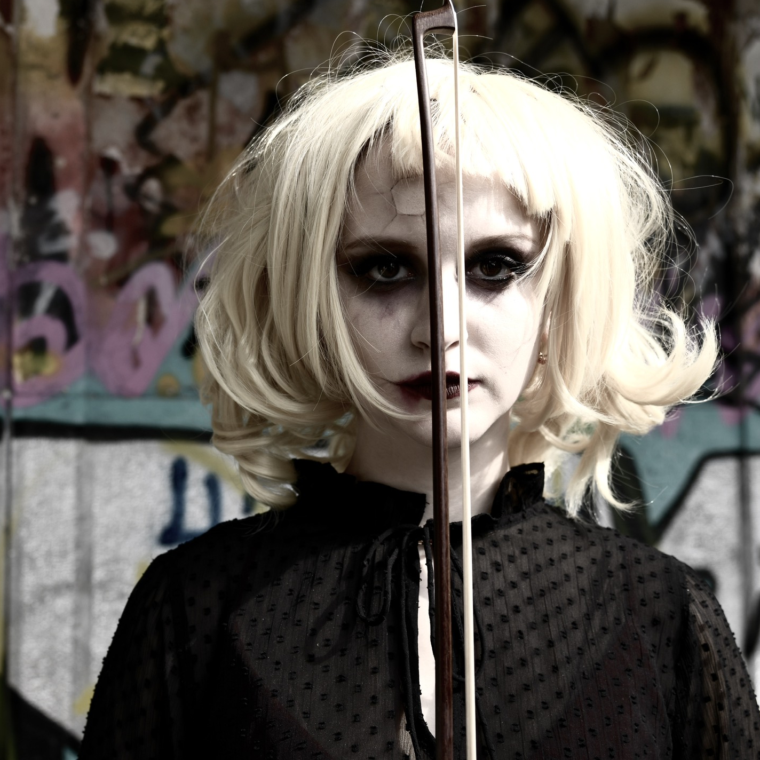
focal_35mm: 44
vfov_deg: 38.3
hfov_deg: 37.9
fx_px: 1093
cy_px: 368
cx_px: 246
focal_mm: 32
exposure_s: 1/320
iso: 100
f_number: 4
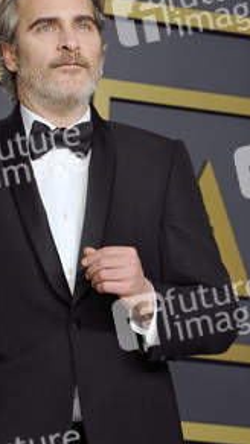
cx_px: 53
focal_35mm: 208
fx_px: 2454
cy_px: 239
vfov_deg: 10.4
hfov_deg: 5.8
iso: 1600
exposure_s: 1/125
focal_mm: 145
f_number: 6.3
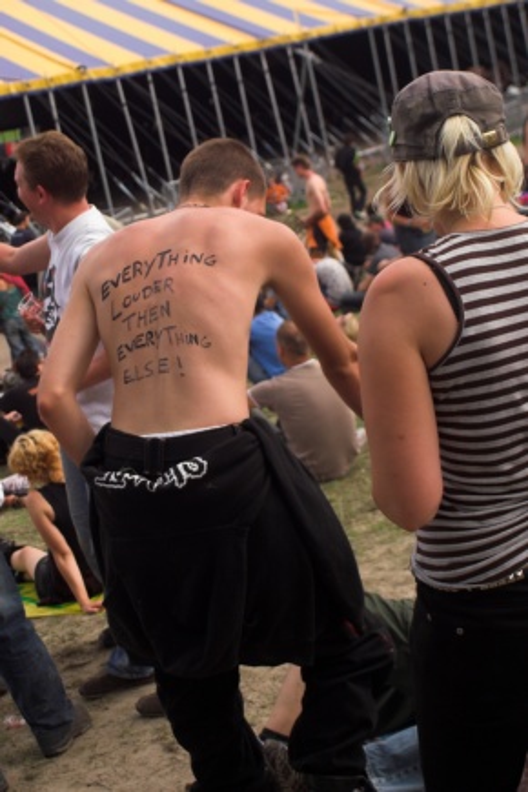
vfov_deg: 37.9
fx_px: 1155
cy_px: 396
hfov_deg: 25.8
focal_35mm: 52
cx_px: 264
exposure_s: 1/750
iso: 200
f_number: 4.5
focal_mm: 35
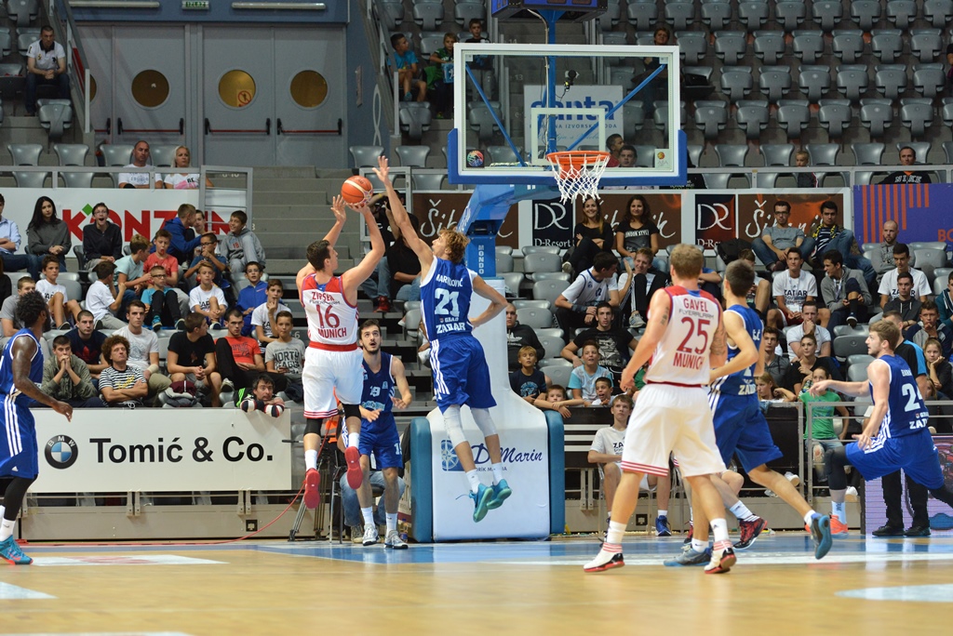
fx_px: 3840
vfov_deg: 9.5
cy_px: 318
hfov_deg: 14.1
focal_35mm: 145
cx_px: 476
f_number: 5
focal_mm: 145
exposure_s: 1/400
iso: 2500
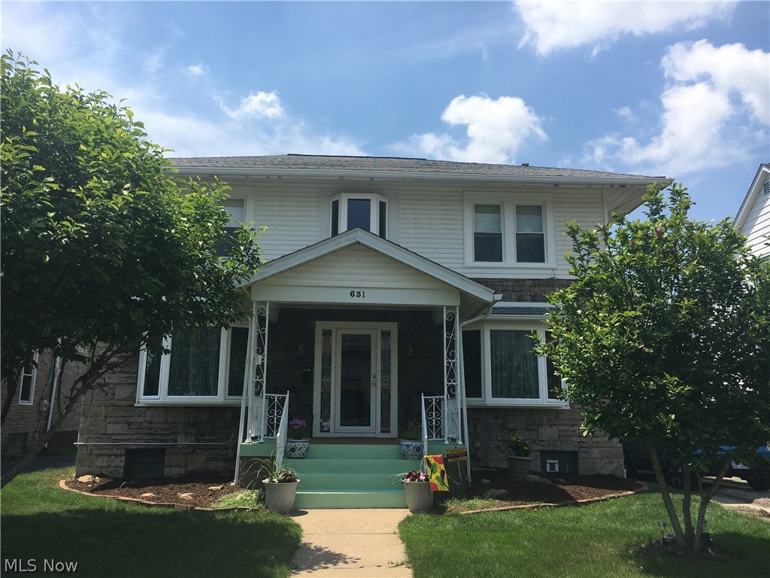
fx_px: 645
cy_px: 289
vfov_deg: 48.2
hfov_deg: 61.7
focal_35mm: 29
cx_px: 385
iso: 25
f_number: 2.2
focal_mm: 4.15
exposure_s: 1/2262
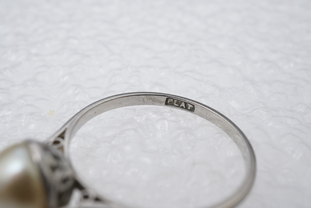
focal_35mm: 45
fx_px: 389
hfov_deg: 43.6
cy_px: 104
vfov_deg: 29.9
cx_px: 156
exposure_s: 1/125
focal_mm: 30
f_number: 22
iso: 500
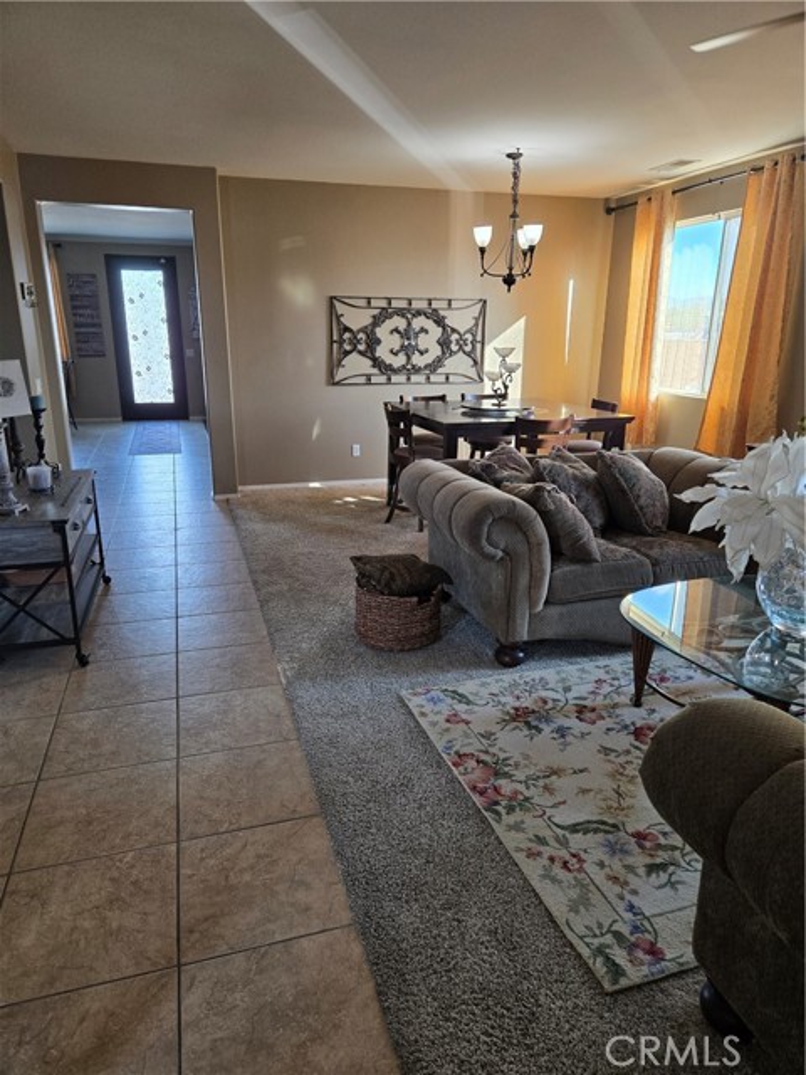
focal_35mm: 23
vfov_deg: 73.9
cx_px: 403
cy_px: 538
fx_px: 714
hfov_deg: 58.9
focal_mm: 5.4
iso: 160
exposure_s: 1/120
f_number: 1.8
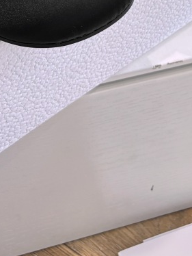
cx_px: 103
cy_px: -227
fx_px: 739
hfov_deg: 14.8
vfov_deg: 16.1
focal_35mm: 100
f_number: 1.6
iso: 50
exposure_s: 1/166
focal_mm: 5.96
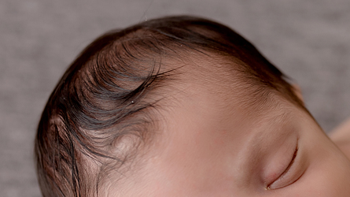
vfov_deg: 12.1
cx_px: 348
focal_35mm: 99
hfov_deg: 20.9
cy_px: 186
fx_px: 919
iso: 125
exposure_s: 1/125
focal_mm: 35
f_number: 2.8
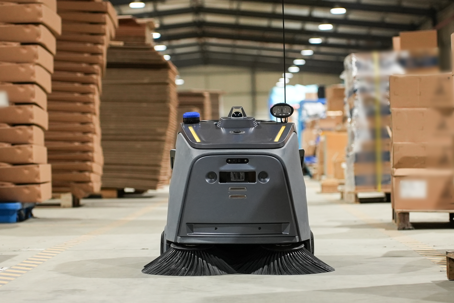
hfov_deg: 45.4
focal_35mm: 43
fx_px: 542
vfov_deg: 31.2
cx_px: 227
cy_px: 152
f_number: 2.8
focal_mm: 29
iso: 2500
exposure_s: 1/100
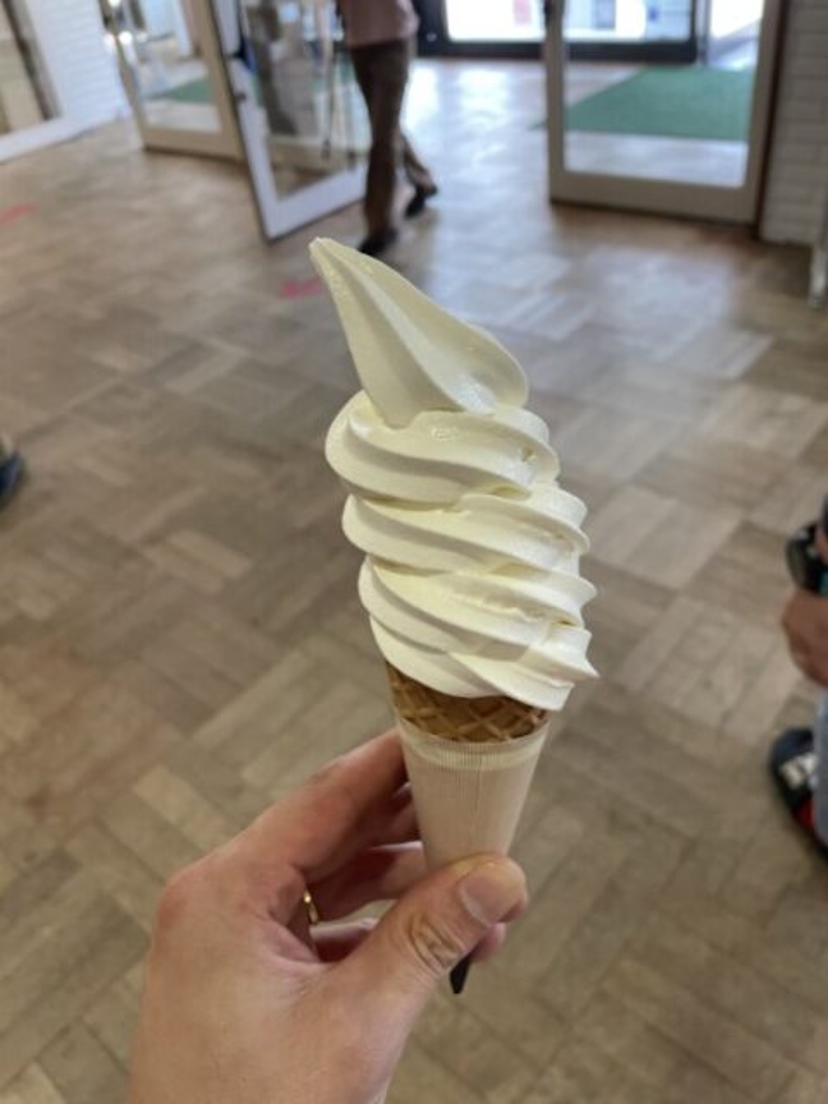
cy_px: 552
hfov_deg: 53.1
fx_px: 829
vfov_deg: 67.3
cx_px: 414
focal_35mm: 26
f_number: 1.6
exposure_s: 1/121
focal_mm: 4.2
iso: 125
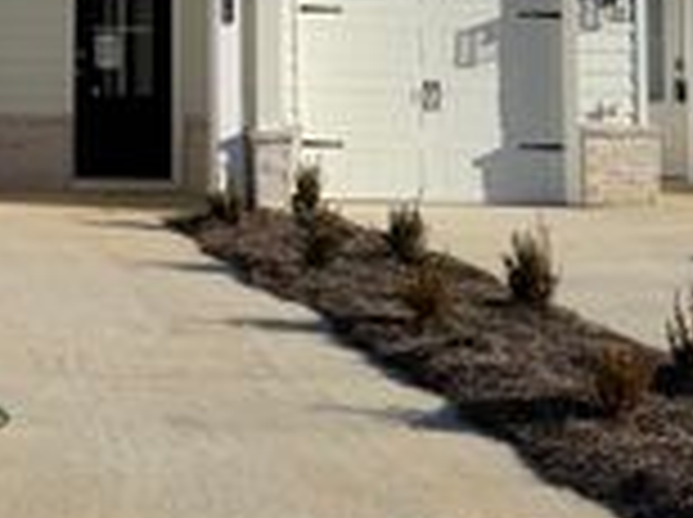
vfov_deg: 18.0
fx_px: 1559
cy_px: -88
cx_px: -72
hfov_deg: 23.5
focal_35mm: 78
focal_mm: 6.76
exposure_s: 1/7353
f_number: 1.78
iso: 80
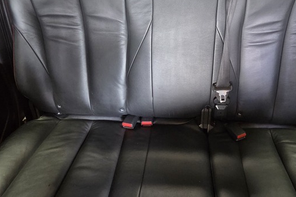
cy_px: 78
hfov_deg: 66.7
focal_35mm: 27
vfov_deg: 47.6
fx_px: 222
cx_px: 178
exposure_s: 1/50
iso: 500
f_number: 2.2
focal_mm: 2.2
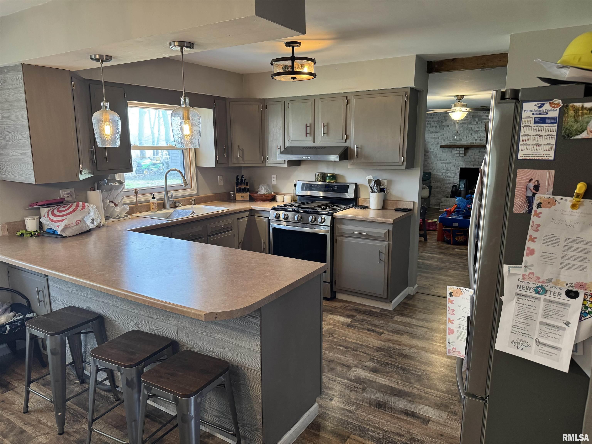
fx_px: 410
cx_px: 296
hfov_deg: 71.6
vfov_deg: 56.8
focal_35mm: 24
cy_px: 222
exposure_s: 1/60
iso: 250
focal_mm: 6.76
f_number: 1.78
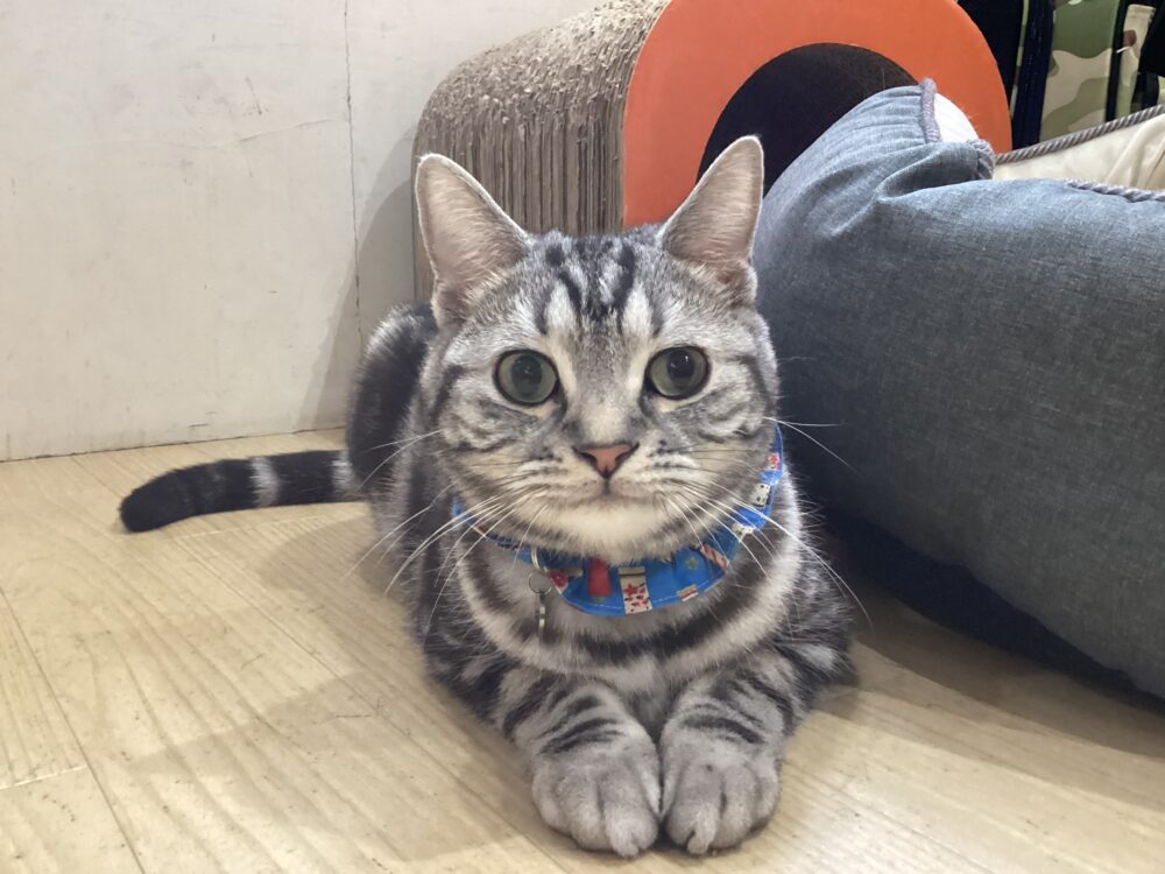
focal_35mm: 31
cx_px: 582
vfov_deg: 45.4
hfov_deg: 58.4
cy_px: 437
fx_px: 1043
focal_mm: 3.3
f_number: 2.4
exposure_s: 1/60
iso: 320
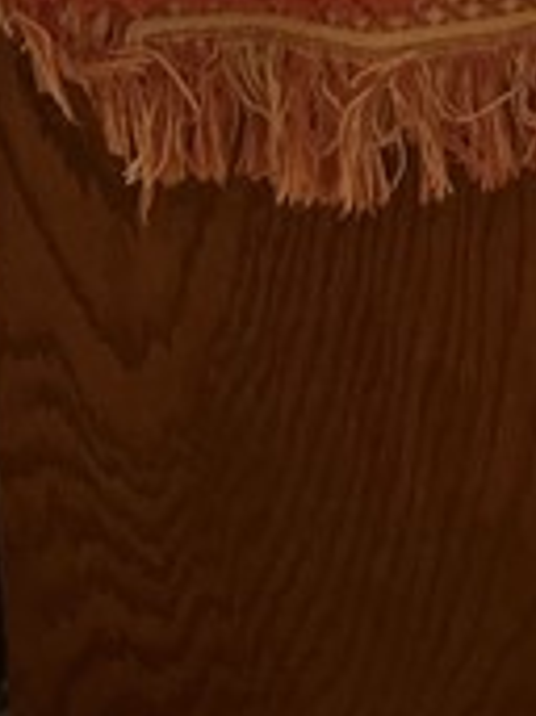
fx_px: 3225
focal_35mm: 156
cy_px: -745
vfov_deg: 11.4
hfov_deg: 8.3
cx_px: 1482
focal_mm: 5.1
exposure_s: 1/60
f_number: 1.6
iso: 64
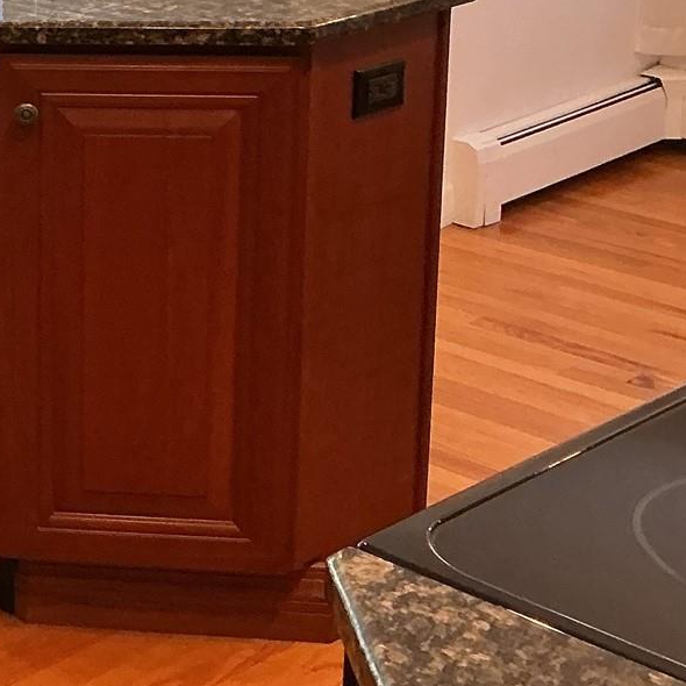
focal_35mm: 89
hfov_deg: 16.9
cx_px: -463
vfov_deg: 18.8
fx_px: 1995
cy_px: -41
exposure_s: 1/60
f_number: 1.8
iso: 80
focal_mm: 3
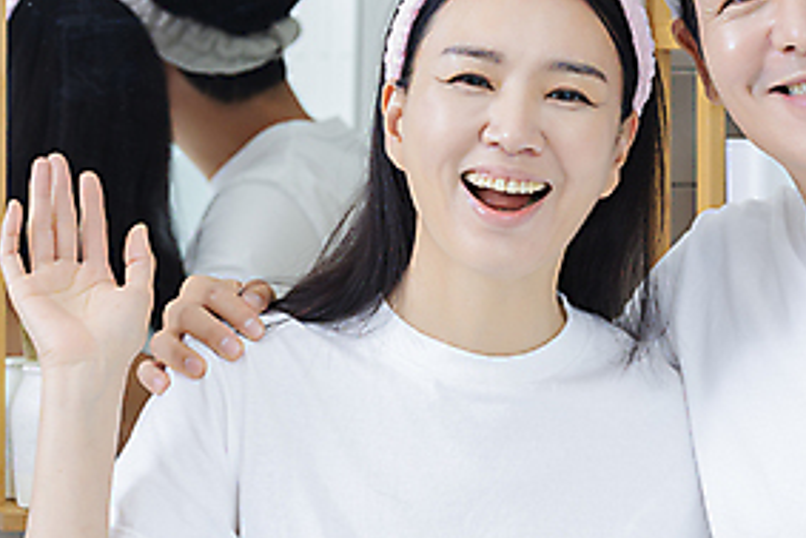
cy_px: 282
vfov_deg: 7.6
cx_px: 578
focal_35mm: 180
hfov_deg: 11.4
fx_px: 4032
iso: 100
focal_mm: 85
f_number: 5.6
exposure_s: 1/125
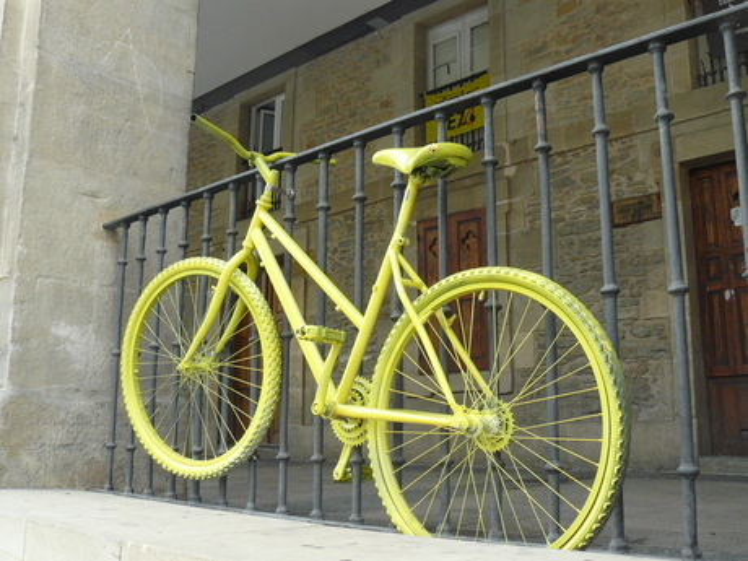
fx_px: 778
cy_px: 280
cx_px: 374
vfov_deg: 39.7
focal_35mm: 36
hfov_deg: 51.4
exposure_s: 1/200
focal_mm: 6
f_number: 4.5
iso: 200
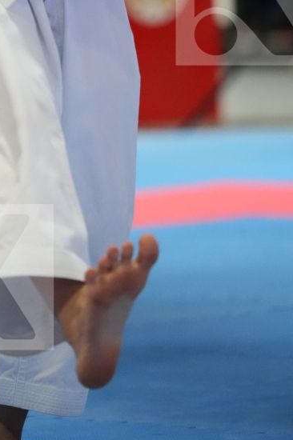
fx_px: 4082
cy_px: -7
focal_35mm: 334
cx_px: -21
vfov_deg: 6.2
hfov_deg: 4.1
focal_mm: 153
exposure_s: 1/500
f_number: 2.8
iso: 6400
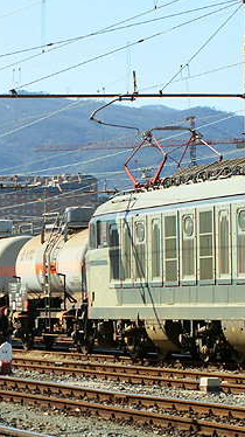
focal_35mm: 193
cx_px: 4
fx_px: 2237
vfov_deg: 11.1
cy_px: 293
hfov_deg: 6.3
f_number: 6.3
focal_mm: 45
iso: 200
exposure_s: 1/500
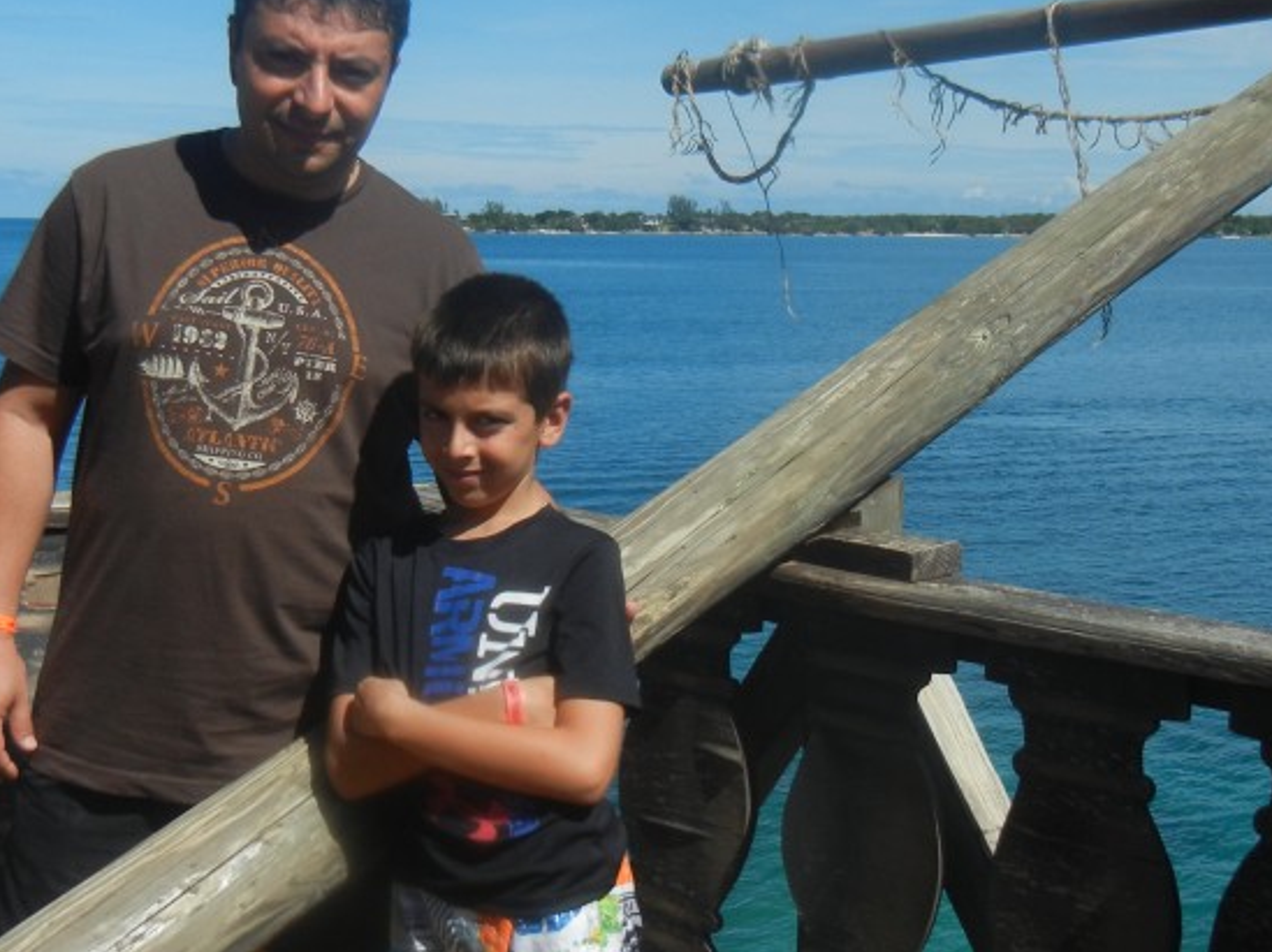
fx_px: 2056
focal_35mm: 56
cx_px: 663
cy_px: 510
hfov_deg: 34.4
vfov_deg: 26.1
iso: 160
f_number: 7
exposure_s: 1/650
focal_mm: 5.4
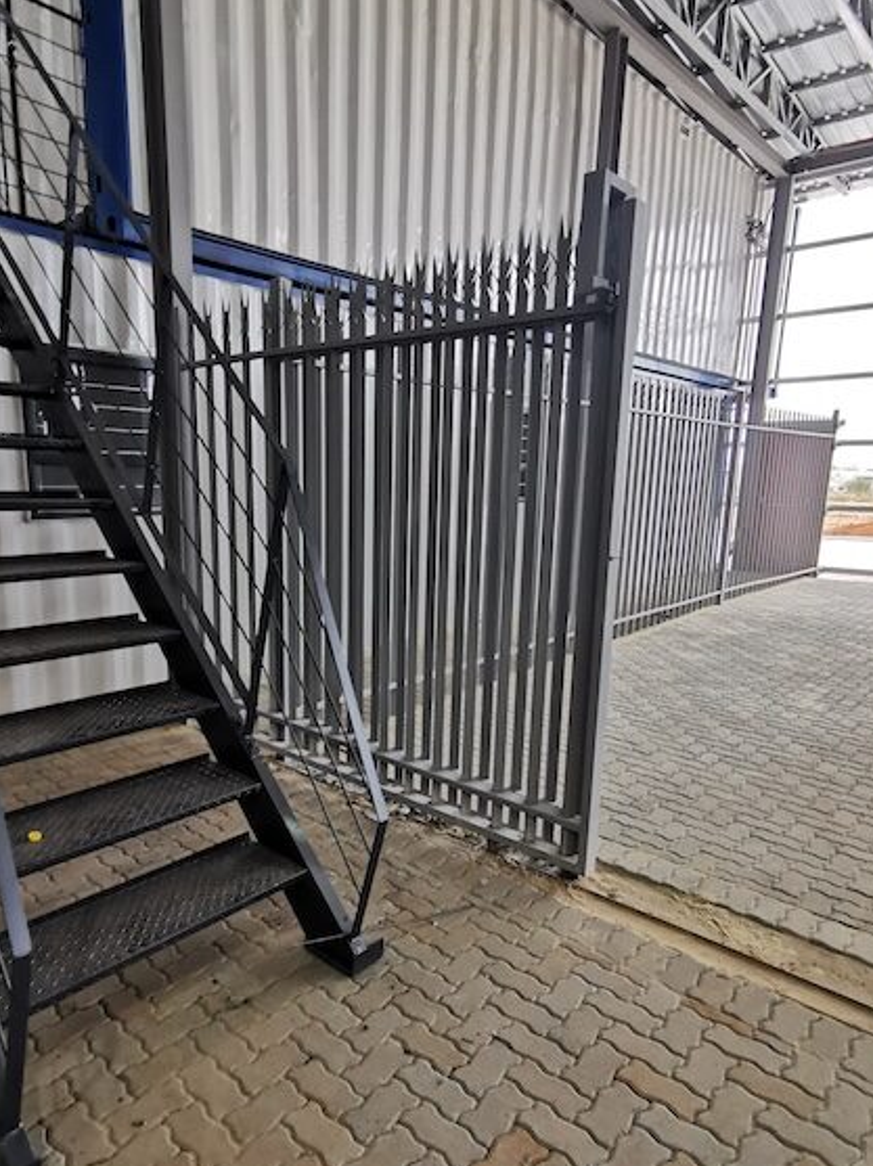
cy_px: 628
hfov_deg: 58.4
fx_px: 774
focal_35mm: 23
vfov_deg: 73.8
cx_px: 356
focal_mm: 2.35
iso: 160
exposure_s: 1/100
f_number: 2.2
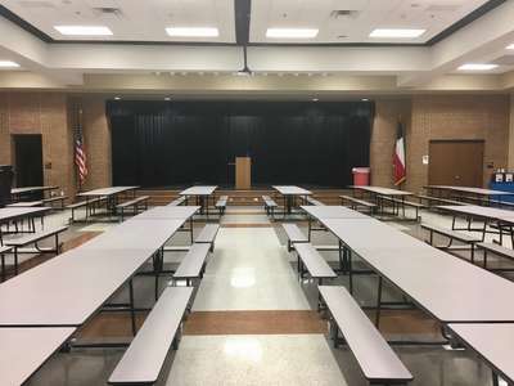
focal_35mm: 29
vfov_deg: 48.2
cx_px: 257
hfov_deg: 61.7
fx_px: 431
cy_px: 193
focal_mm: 4.15
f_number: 2.2
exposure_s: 1/30
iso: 64
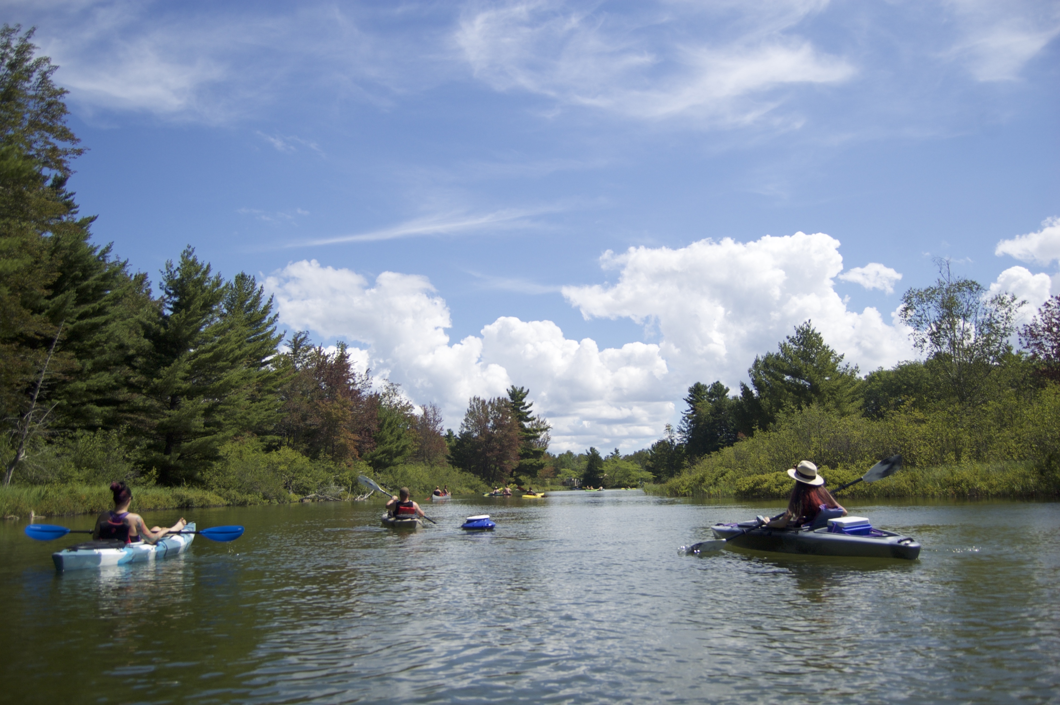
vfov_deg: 47.8
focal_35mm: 27
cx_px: 530
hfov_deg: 67.4
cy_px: 352
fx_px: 794
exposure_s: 1/2500
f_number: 3.5
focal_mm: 18
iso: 200
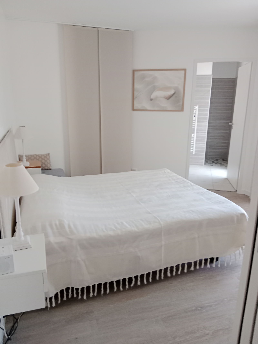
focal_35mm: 26
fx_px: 258
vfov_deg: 67.3
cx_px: 129
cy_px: 172
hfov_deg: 53.1
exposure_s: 1/33.3
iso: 880
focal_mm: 3.96
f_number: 1.8
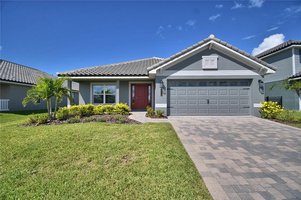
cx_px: 150
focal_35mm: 15
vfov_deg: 77.3
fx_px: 125
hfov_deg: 100.4
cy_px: 100
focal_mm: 10
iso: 100
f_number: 4.5
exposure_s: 1/1600
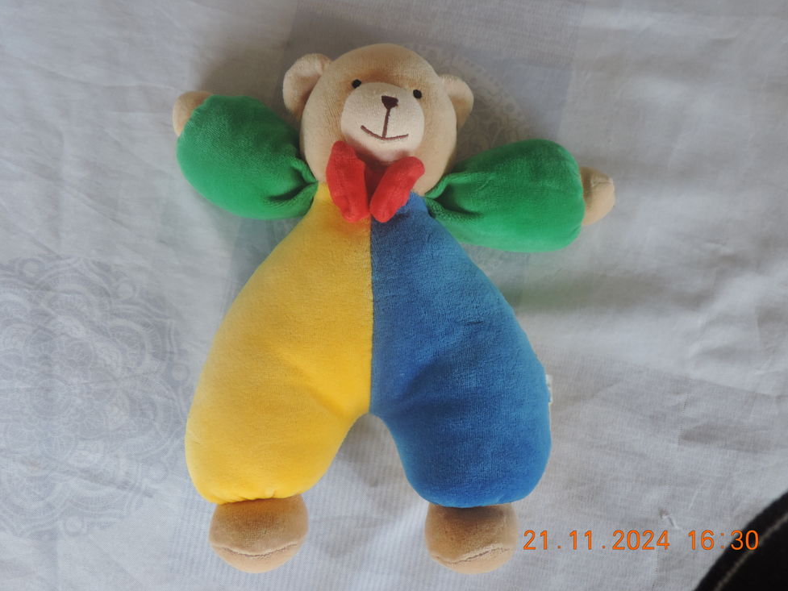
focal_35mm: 44
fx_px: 1002
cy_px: 302
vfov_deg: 32.9
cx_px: 390
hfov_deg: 42.9
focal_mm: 7.6
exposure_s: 1/30
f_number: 3.4
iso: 400
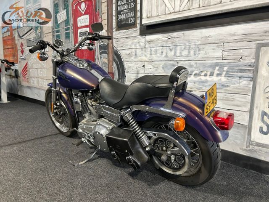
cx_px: 134
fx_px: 202
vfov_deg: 53.1
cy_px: 101
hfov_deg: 67.3
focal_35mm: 26
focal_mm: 5.7
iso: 80
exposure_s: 1/50
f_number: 1.5
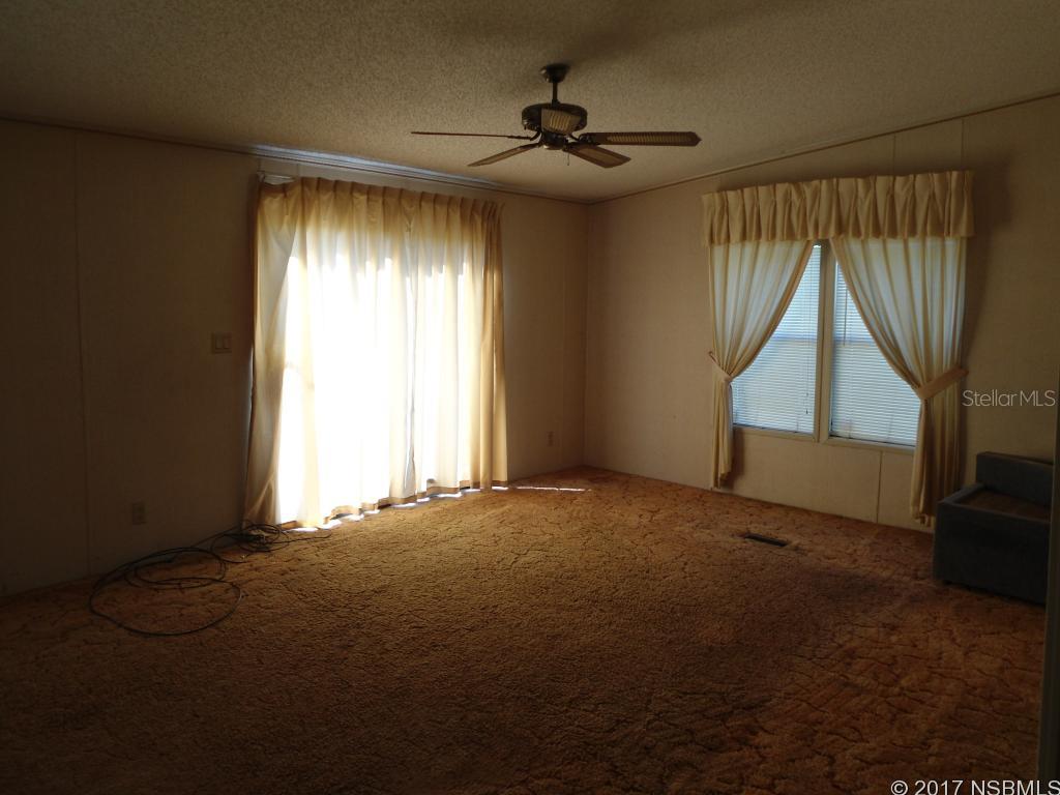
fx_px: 796
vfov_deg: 53.1
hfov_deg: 67.3
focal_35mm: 26
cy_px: 398
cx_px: 530
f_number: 2.8
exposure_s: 1/60
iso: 80
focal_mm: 4.7
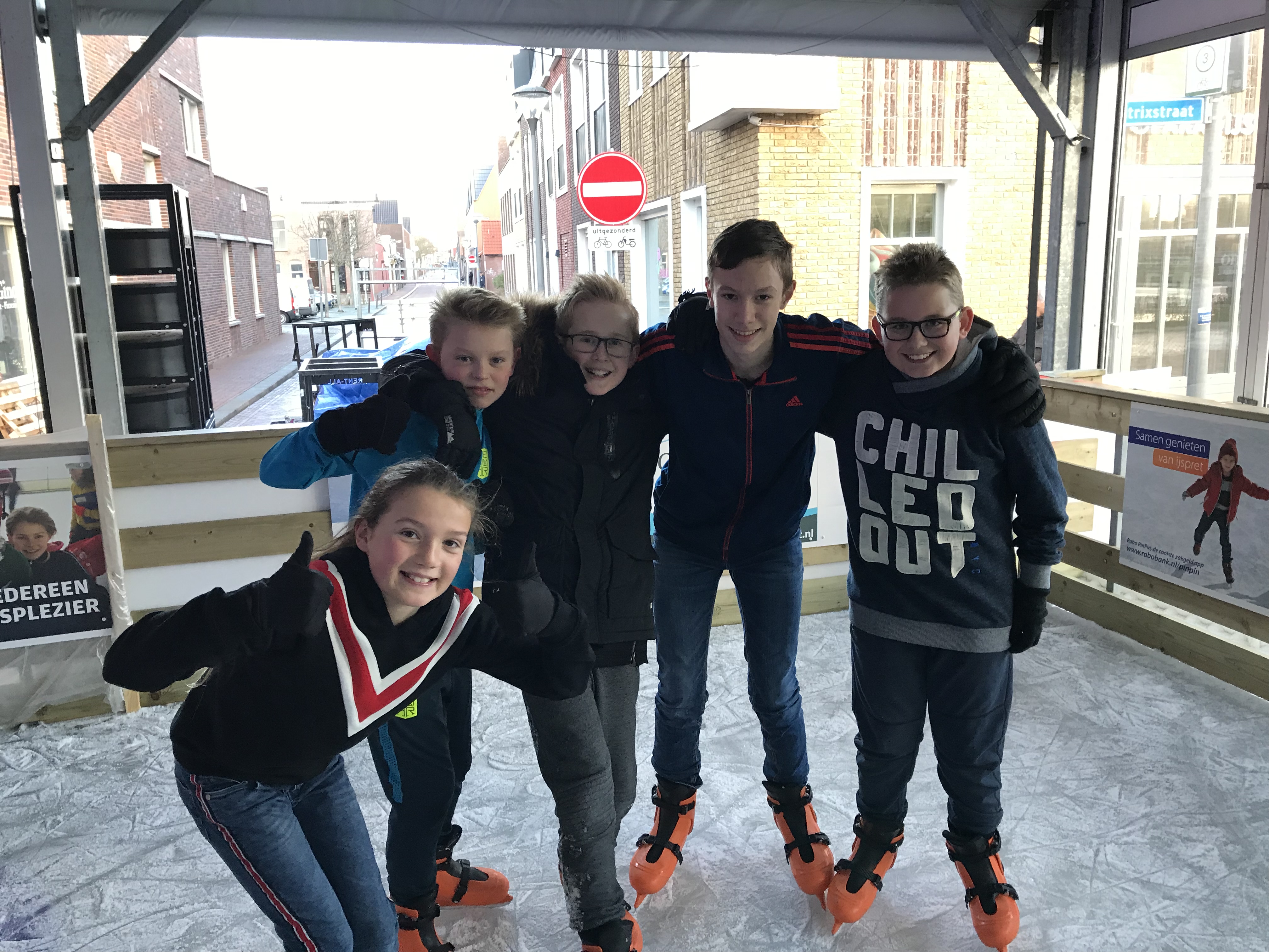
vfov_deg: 49.7
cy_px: 476
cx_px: 634
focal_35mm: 28
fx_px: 1026
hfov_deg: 63.4
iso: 20
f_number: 1.8
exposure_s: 1/32
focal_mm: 3.99
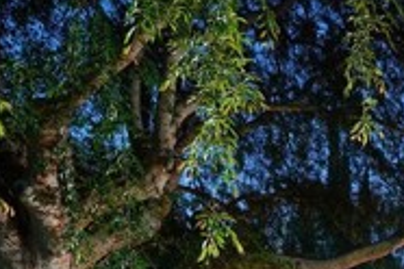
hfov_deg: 26.0
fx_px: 617
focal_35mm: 55
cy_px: 443
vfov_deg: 20.0
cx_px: 615
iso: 800
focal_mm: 16
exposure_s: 8
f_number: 8
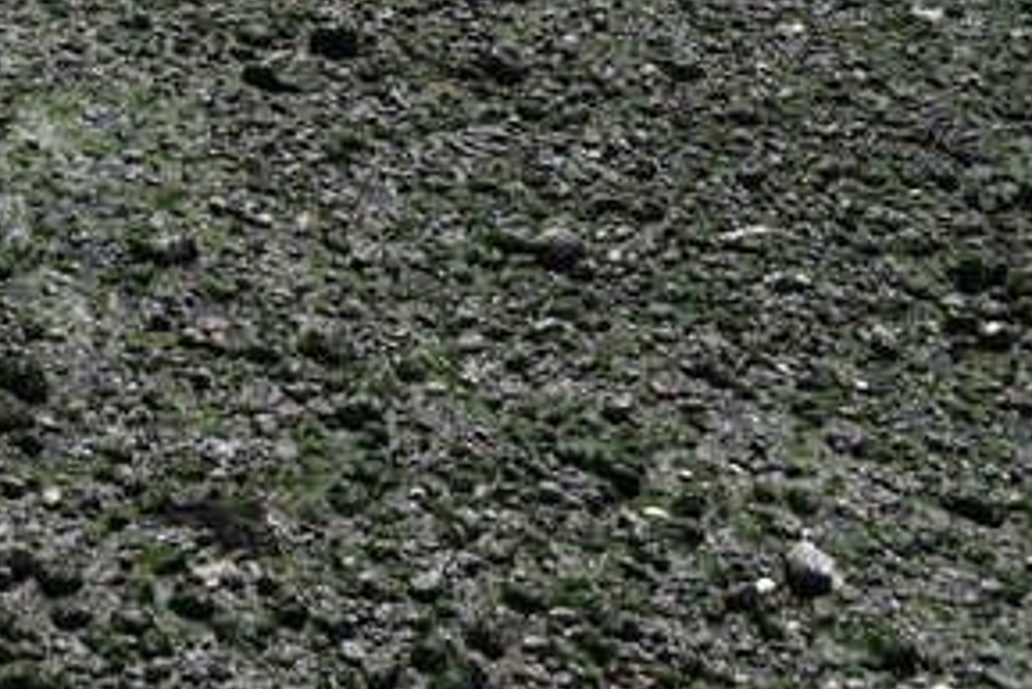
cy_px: -778
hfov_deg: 16.0
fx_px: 3556
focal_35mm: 124
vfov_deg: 10.1
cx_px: -161
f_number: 10
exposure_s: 1/400
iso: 100
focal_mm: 28
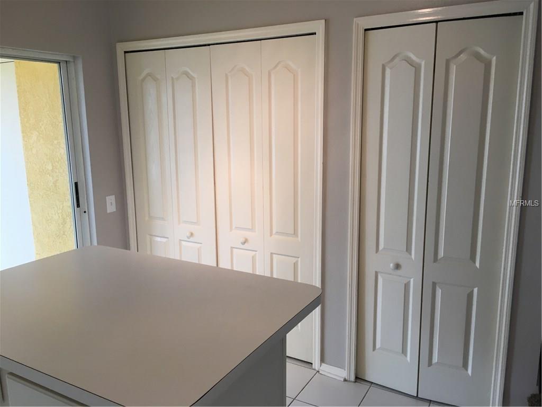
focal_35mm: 29
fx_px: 454
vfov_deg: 48.2
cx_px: 271
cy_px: 204
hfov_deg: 61.7
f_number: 2.2
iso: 32
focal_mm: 4.15
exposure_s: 1/30
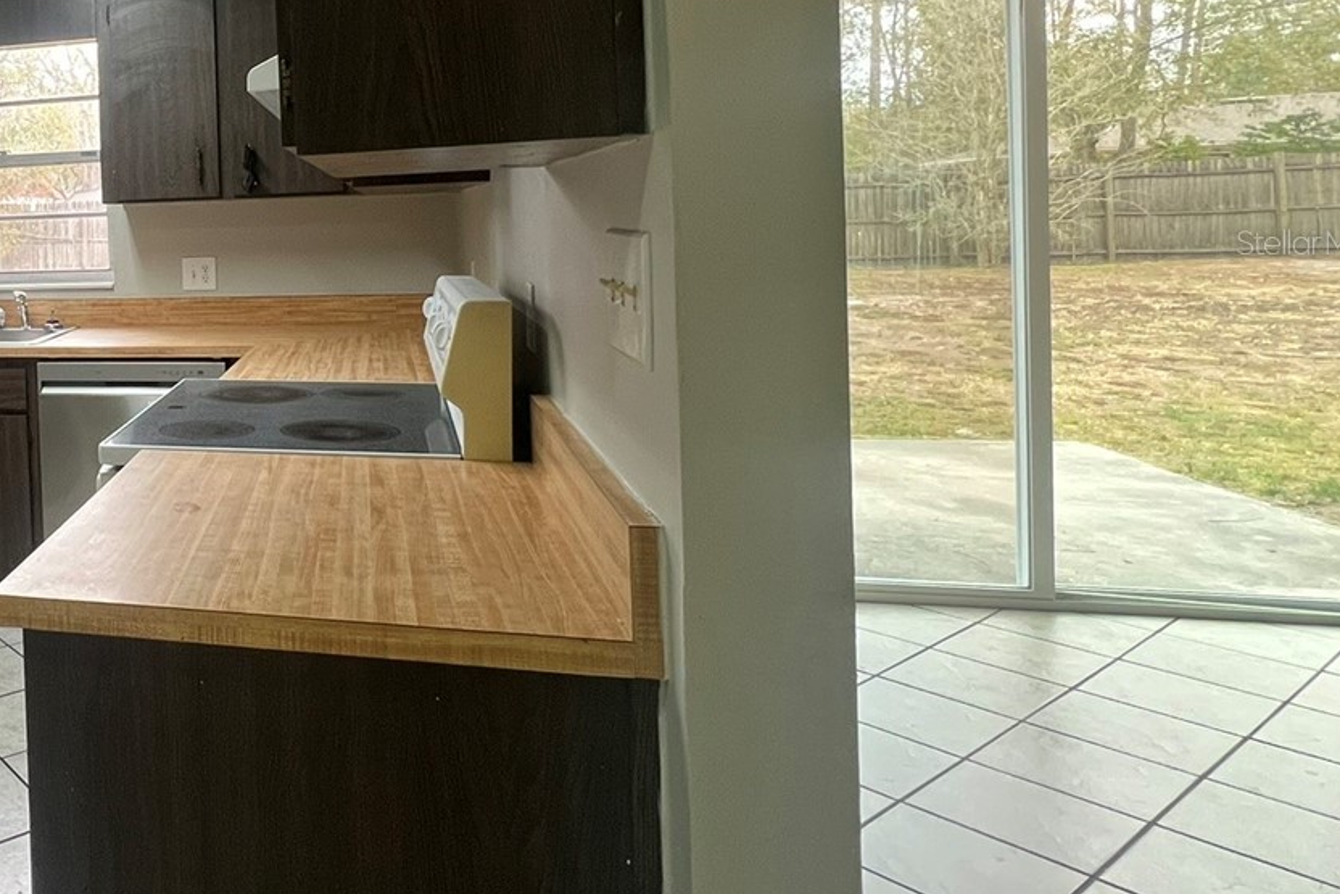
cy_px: 242
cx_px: 100
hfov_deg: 57.9
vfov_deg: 48.0
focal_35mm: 26
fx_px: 968
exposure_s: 1/60
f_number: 1.8
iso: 200
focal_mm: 1.57
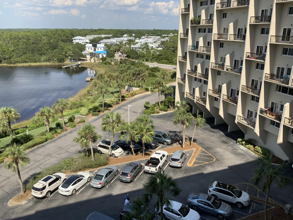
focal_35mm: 29
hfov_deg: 61.7
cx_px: 146
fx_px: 245
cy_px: 110
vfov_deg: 48.2
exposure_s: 1/1786
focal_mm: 3
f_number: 1.8
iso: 16
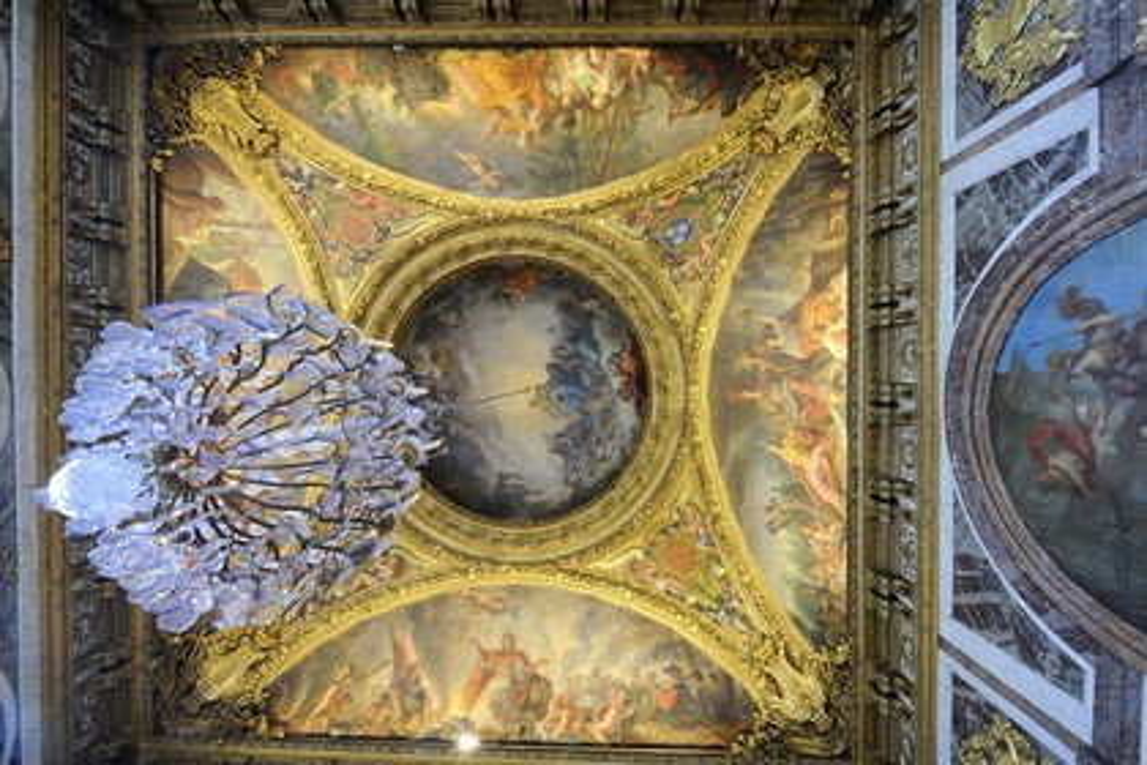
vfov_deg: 81.2
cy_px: 382
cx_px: 574
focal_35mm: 14
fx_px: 446
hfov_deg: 104.3
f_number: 10
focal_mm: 14
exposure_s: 2
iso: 200
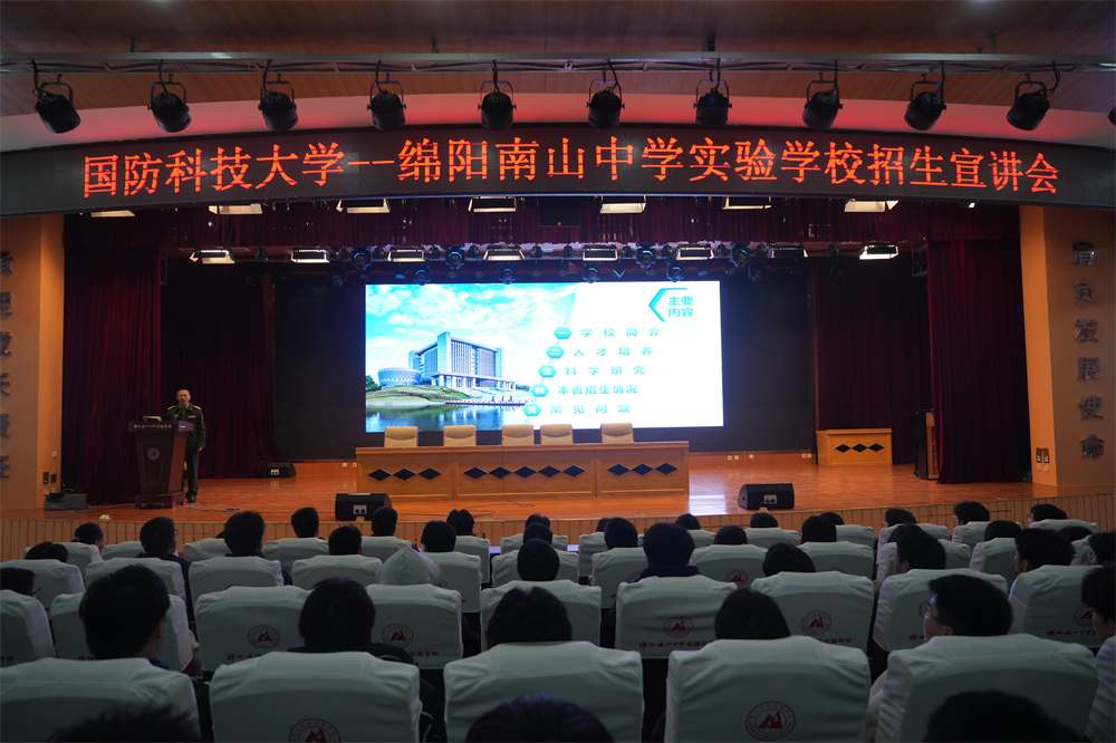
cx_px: 558
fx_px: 744
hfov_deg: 73.8
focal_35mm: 24
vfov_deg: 53.1
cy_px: 372
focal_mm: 24
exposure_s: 1/160
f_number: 4
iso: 800
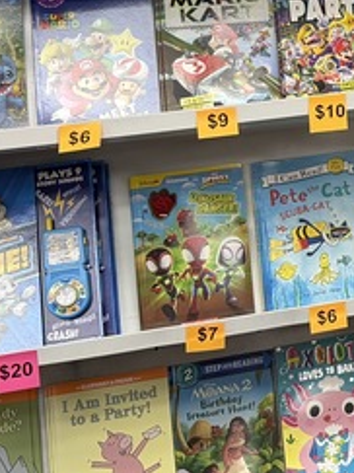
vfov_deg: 18.9
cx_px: 659
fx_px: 1378
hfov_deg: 13.1
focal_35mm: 101
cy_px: -12
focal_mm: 6.76
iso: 125
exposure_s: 1/60
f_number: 1.78
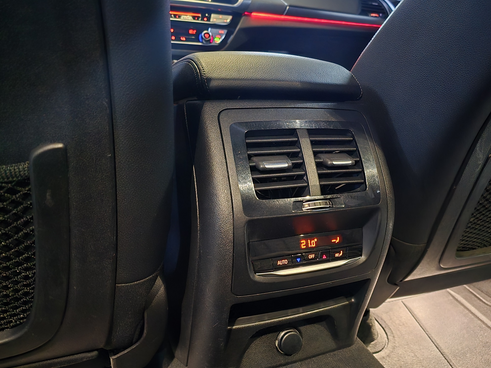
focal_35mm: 28
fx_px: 397
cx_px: 292
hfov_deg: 62.9
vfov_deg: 49.7
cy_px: 200
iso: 3200
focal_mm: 6.3
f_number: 1.7
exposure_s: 1/9.99
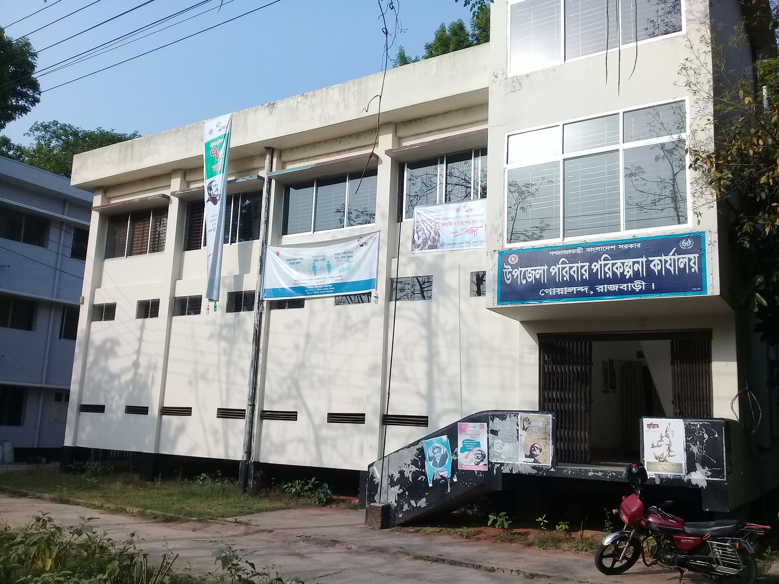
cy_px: 292
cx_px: 390
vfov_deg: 45.4
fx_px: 698
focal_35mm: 31
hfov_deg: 58.4
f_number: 2.2
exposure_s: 1/1076
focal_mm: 3.3
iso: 64
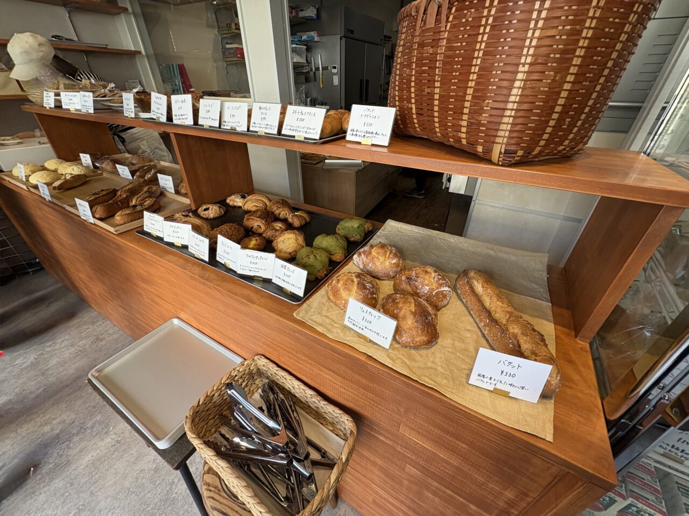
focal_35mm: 14
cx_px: 344
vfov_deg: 85.7
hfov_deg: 102.1
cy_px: 258
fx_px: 279
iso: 64
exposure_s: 1/99
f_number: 2.2
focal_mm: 2.22
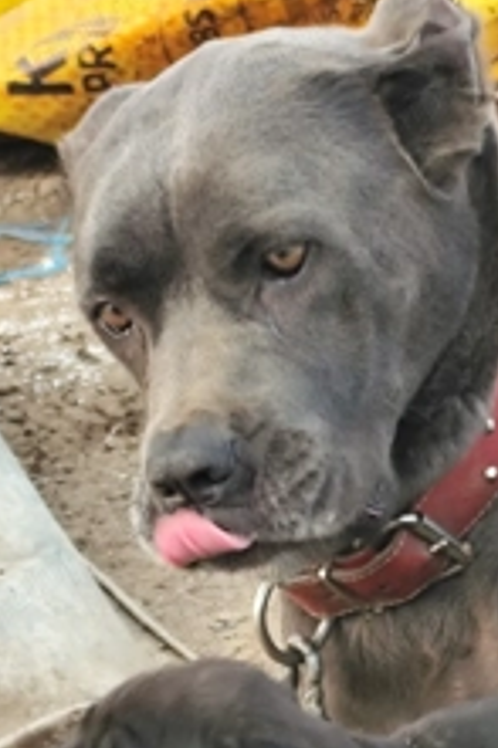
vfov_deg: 9.8
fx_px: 4343
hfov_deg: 6.6
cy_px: 643
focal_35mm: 209
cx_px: 393
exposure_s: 1/100
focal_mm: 6.14
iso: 64
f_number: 1.65
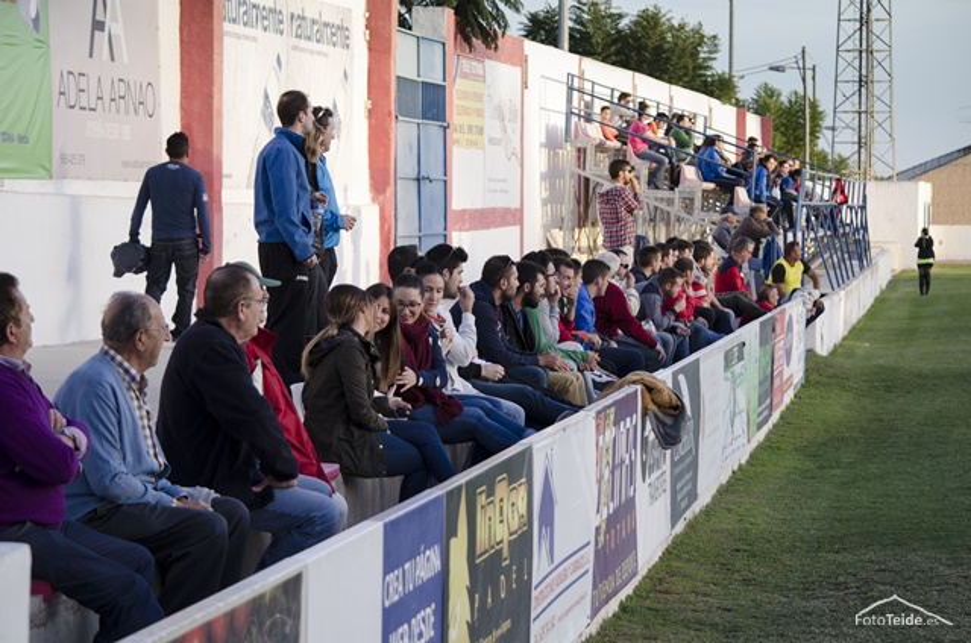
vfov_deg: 12.6
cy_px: 322
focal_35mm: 108
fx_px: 2907
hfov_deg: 19.0
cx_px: 486
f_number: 4.5
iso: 400
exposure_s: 1/250
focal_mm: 72
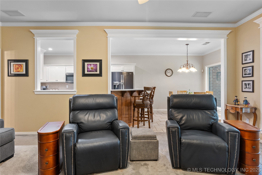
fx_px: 131
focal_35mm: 18
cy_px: 88
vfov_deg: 67.4
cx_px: 131
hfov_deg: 90.0
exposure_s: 1.3
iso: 640
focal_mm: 18
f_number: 11
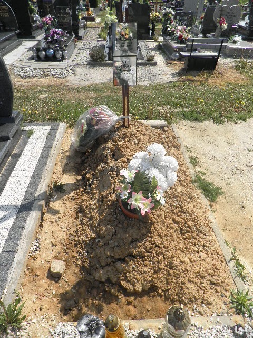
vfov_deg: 71.6
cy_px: 169
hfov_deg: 56.8
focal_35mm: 24
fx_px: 234
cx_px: 126
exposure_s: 1/125
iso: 64
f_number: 8.3
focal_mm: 4.3
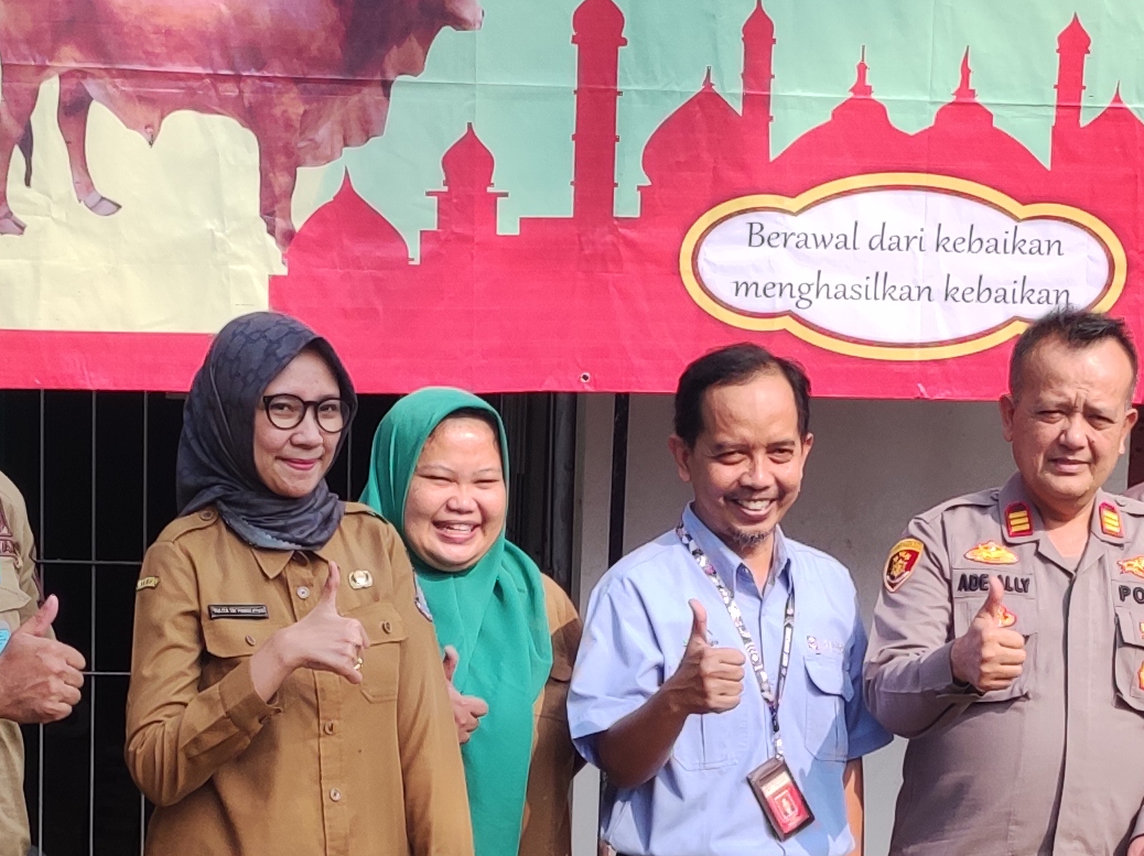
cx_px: 731
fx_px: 2510
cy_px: 900
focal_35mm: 76
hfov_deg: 25.6
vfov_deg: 18.7
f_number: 1.79
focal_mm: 4.74
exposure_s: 1/349
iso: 50
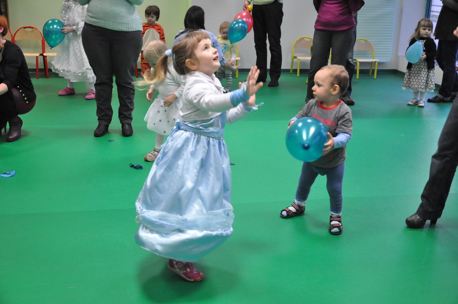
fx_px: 572
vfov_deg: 29.8
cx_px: 229
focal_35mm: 45
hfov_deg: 43.7
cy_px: 152
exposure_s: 1/80
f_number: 4.2
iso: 2000
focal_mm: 30
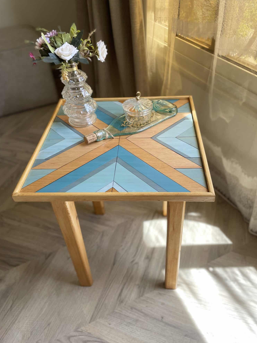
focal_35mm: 27
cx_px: 130
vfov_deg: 65.3
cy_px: 174
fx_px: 267
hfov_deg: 51.4
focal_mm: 4.2
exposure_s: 1/121
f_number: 1.6
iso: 40
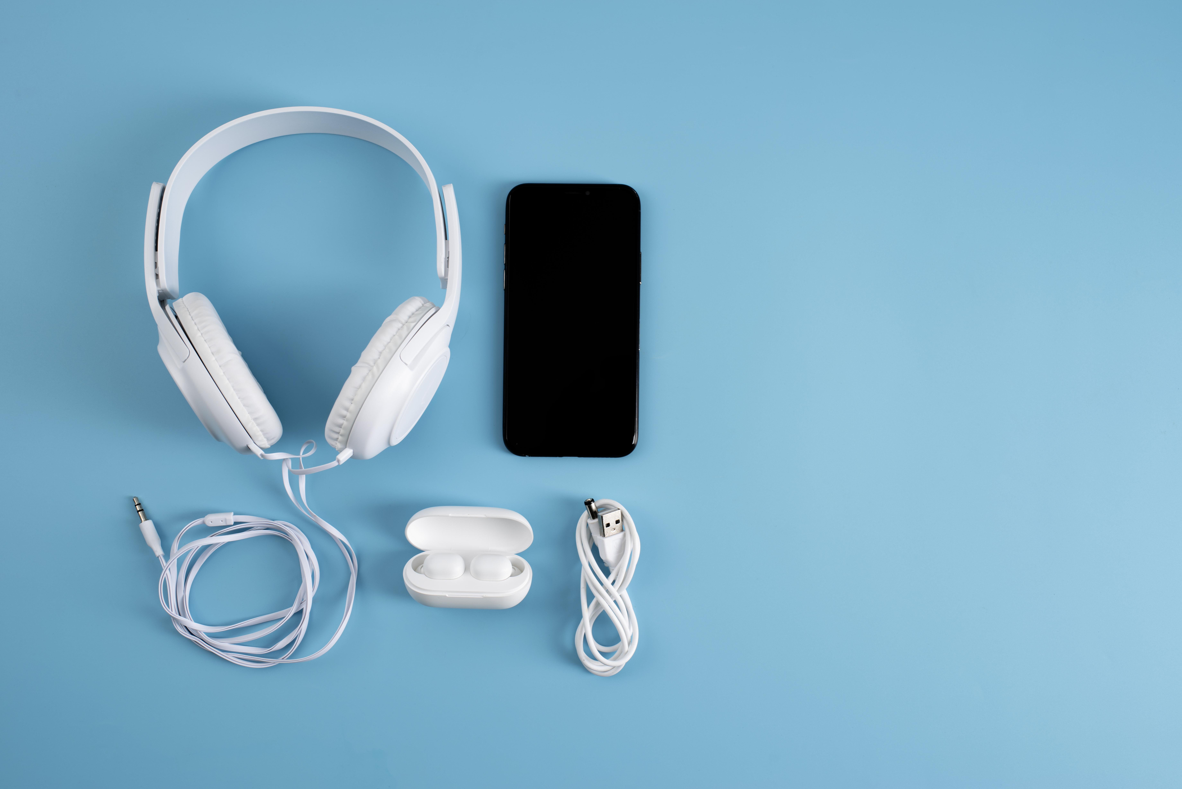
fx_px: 1642
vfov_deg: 27.0
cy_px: 394
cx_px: 591
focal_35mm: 50
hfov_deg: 39.6
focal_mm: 50
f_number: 4
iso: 100
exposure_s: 1/100
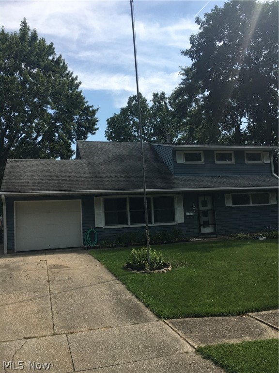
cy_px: 186
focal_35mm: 29
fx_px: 312
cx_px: 140
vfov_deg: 61.7
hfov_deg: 48.2
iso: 25
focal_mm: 4.15
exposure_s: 1/1709
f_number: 2.2
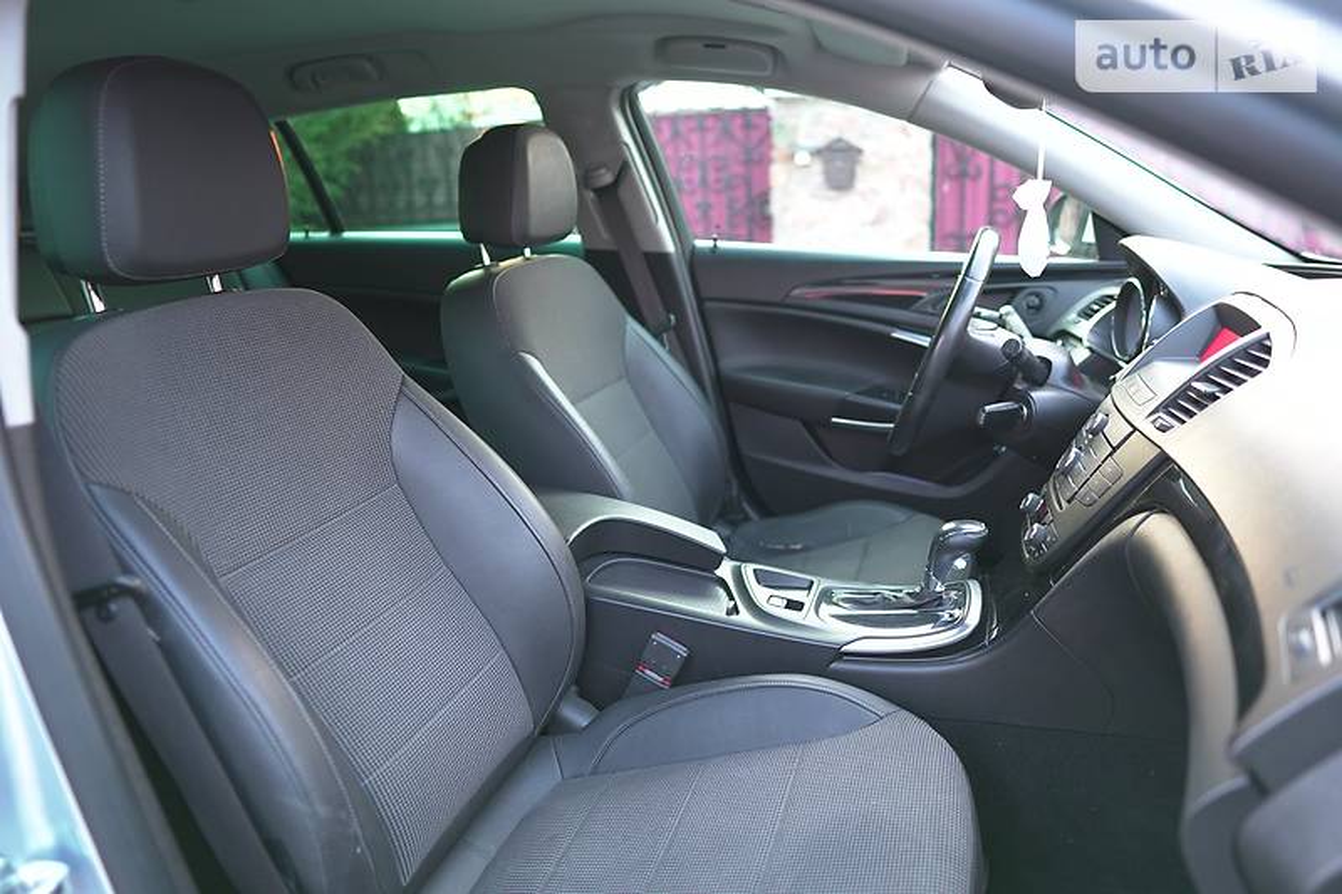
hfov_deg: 73.8
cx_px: 671
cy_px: 447
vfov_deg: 53.1
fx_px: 894
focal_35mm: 24
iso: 100
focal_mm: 16
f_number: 1.4
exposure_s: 1/50
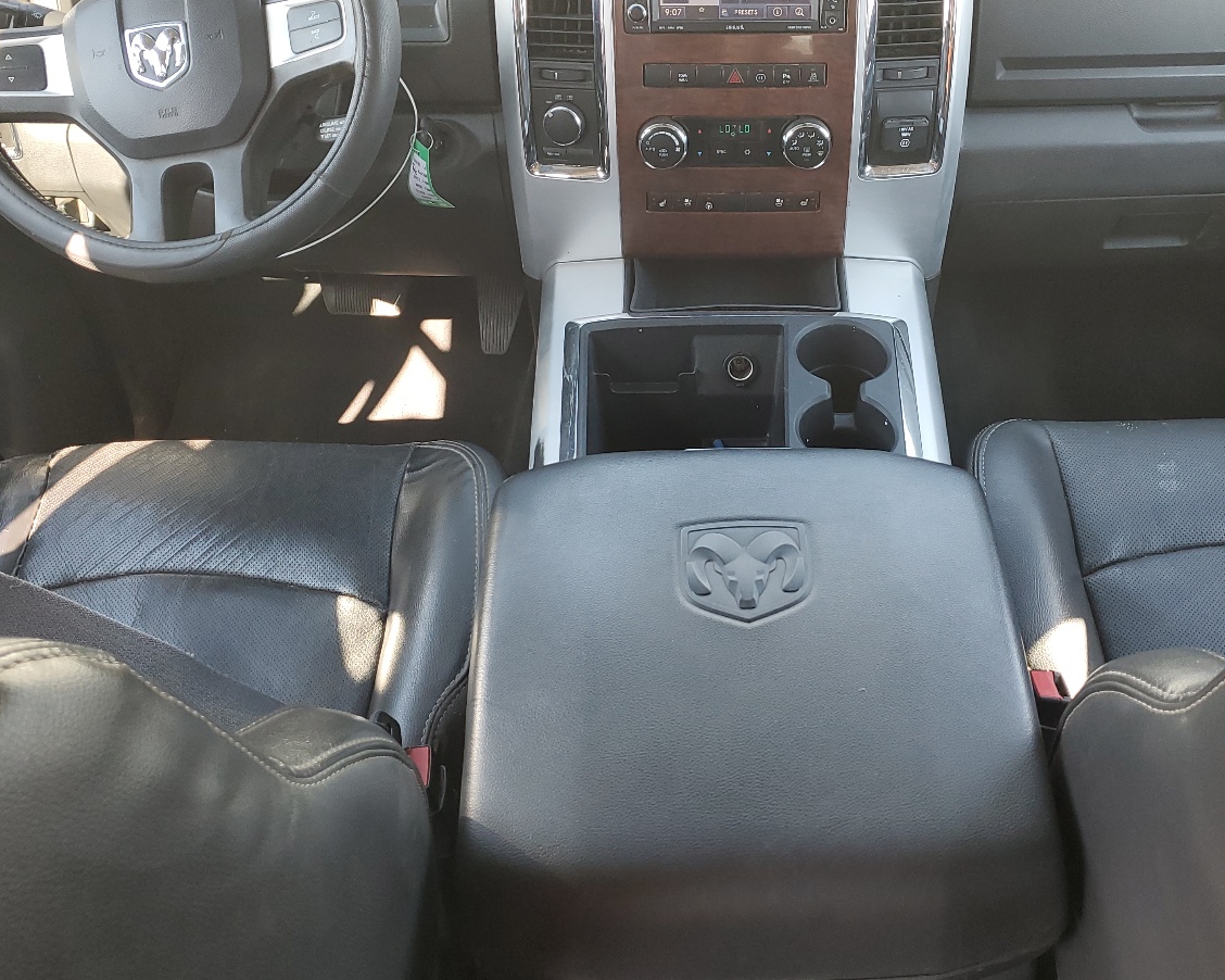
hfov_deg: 50.0
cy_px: 431
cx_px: 722
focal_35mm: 36
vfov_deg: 41.1
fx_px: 1305
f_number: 1.5
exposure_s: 1/120
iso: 57
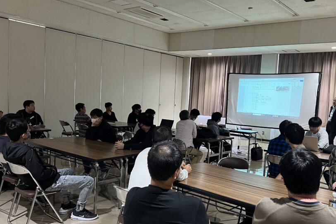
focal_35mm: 34
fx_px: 317
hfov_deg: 55.6
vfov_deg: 38.8
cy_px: 125
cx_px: 192
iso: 320
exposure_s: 1/60
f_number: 1.5
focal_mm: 5.7
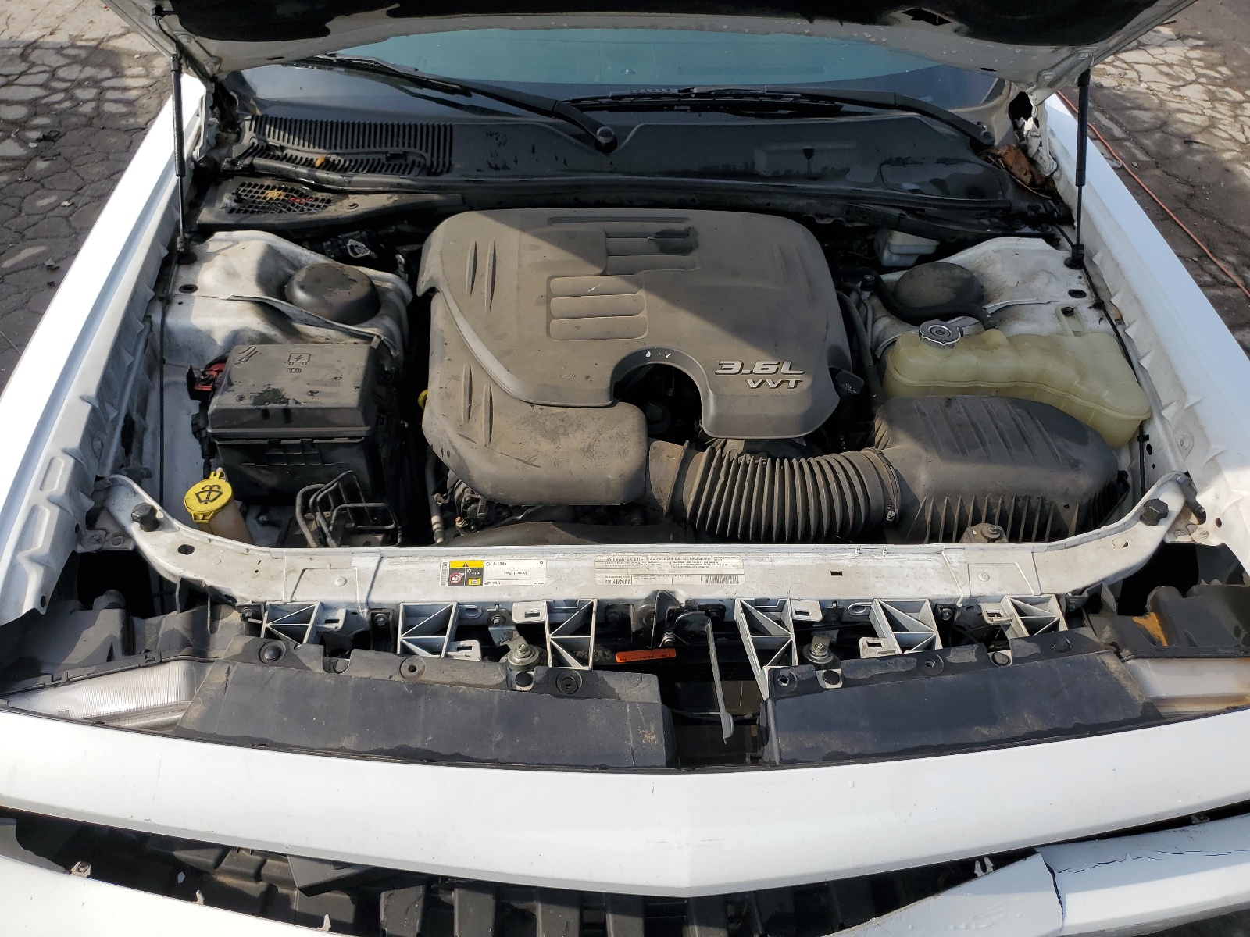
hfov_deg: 67.3
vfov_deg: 53.1
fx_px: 939
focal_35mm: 26
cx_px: 625
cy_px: 468
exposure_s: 1/2500
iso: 50
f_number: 1.5
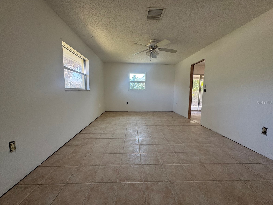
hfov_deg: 102.1
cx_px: 136
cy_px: 102
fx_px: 110
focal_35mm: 14
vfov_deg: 85.7
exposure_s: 1/120
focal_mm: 2.22
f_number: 2.2
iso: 125
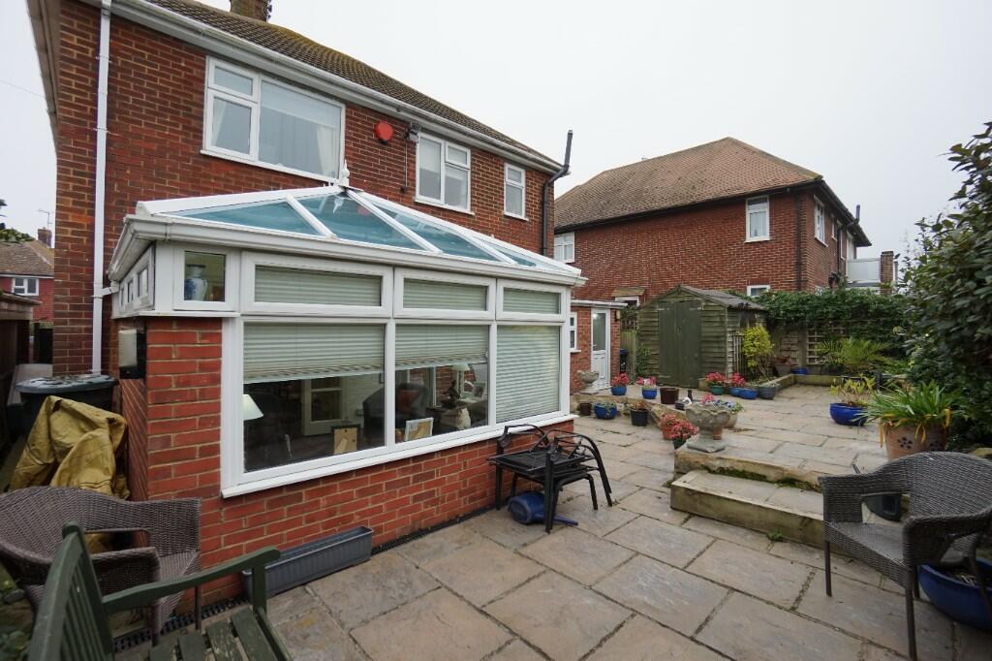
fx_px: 413
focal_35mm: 15
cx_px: 496
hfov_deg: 100.4
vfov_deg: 77.3
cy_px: 330
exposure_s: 1/60
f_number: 4.5
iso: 100
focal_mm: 10
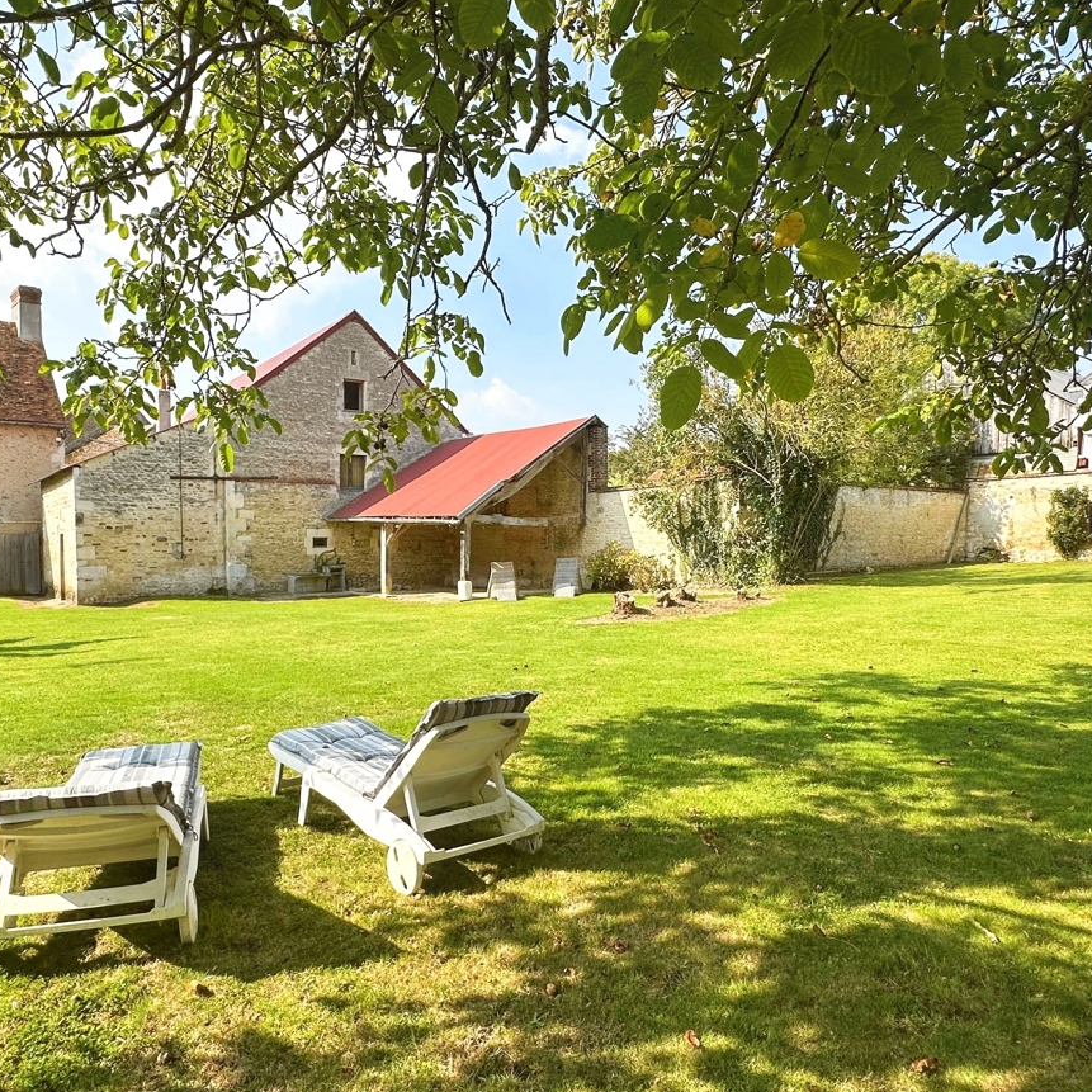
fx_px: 821
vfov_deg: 67.2
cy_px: 571
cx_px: 495
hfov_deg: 67.1
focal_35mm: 23
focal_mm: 2.22
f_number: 2.2
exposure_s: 1/1114
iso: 40
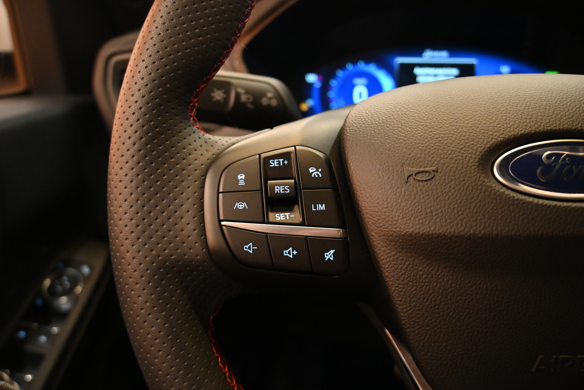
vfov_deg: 29.4
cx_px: 292
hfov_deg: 43.0
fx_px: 742
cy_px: 195
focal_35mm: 46
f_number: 5
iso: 3200
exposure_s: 1/125
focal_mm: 30.5
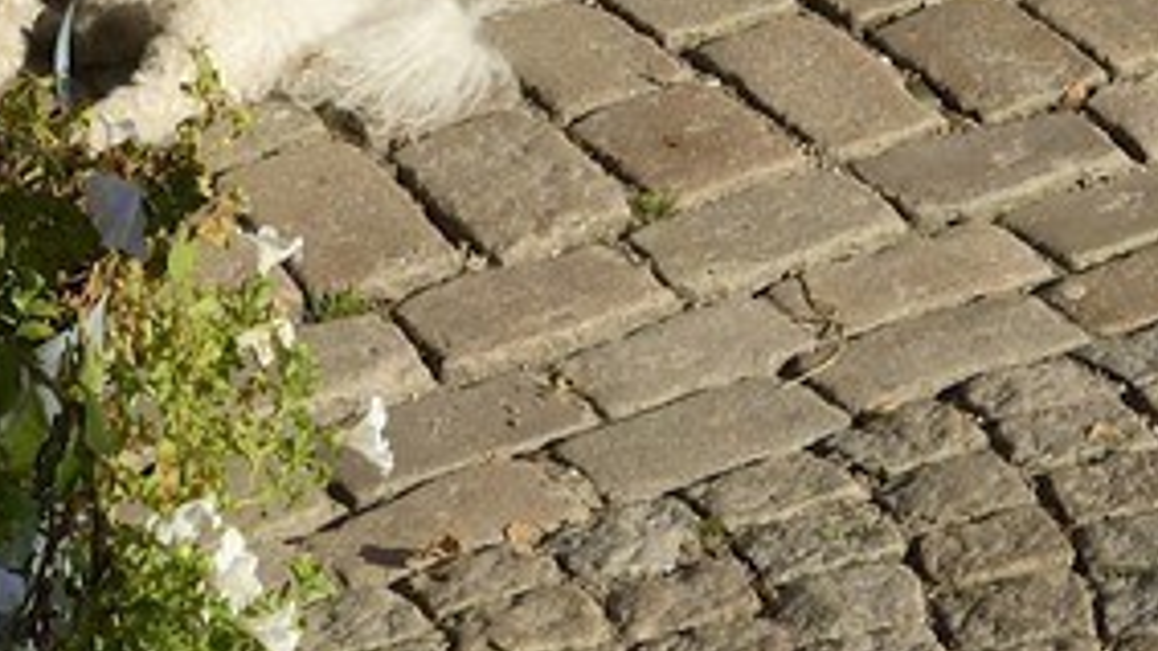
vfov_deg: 5.8
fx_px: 5096
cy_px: -2276
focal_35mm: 166
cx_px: 677
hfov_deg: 13.0
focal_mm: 28
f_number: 11
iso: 200
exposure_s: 1/320
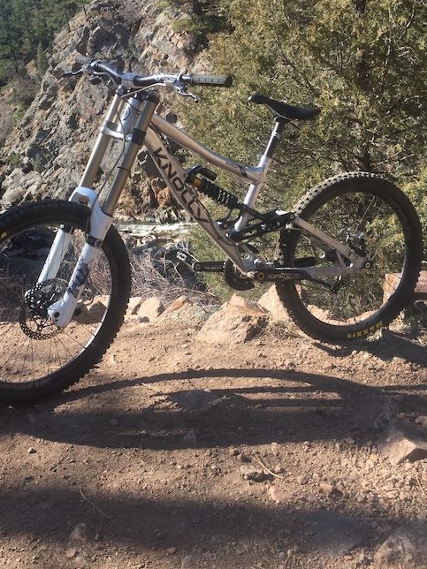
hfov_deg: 39.5
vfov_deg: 51.0
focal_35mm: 36
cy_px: 226
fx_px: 592
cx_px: 175
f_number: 2.2
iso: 32
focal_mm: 4.15
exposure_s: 1/648
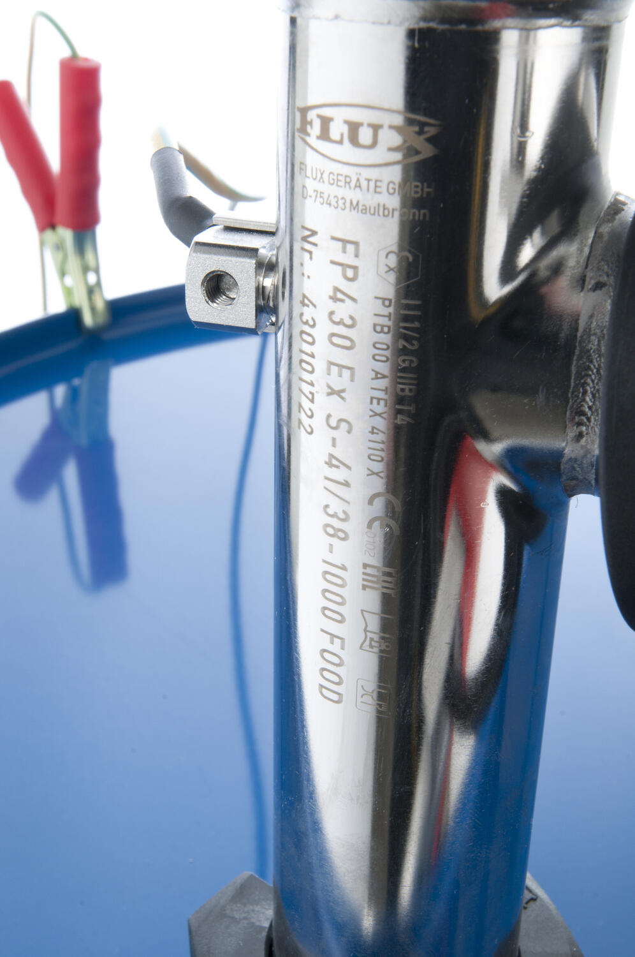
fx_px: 1273
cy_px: 478
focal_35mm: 48
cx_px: 318
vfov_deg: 41.2
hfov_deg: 28.0
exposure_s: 1/125
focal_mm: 32
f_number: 22
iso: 200
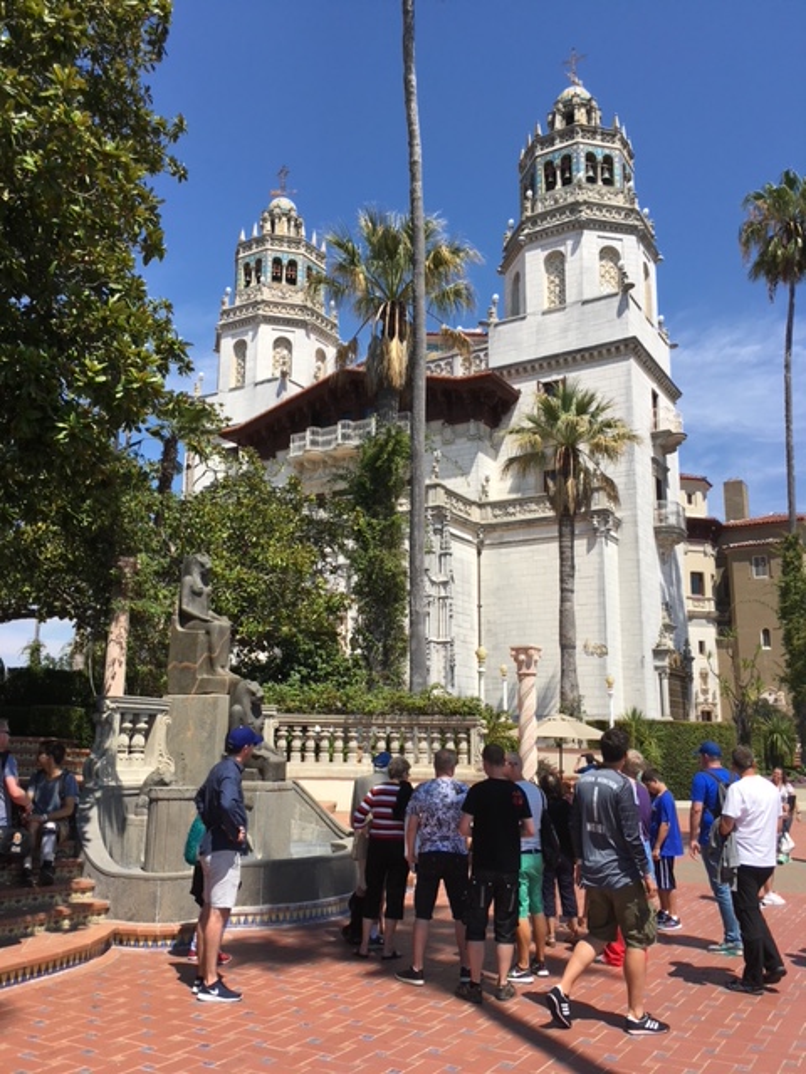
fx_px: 900
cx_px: 403
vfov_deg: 61.7
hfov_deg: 48.2
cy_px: 537
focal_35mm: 29
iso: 25
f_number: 2.2
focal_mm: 4.15
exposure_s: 1/1789
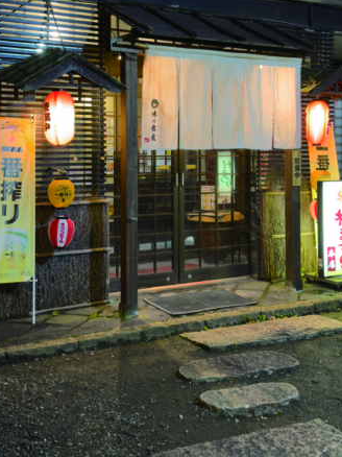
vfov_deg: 39.2
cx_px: 189
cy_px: 152
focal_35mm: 48
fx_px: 633
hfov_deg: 30.2
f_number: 1.8
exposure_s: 1/35
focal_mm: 6.76
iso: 400
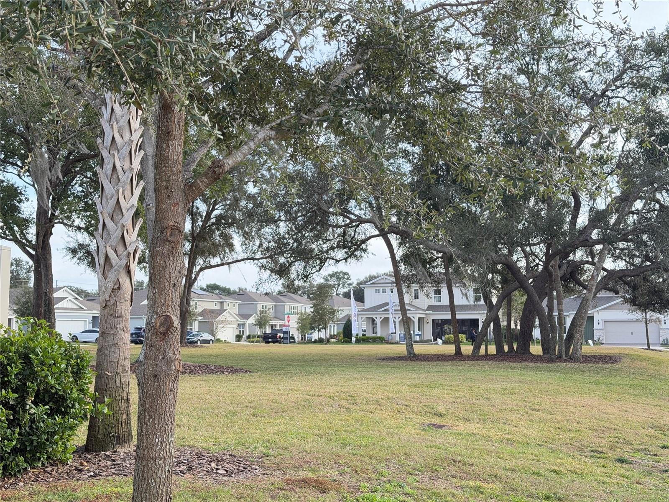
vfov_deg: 30.3
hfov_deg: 39.7
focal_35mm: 48
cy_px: 251
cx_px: 334
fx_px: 928
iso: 100
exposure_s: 1/1264
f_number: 1.78
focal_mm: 6.76
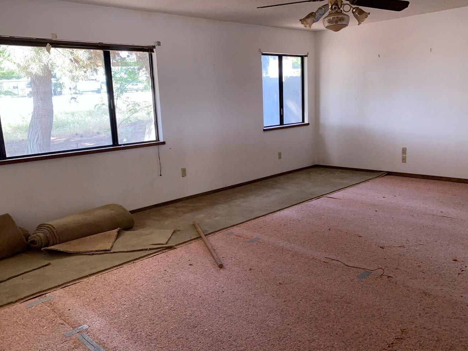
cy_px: 176
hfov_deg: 59.9
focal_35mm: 30
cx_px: 249
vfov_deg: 46.8
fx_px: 405
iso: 32
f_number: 1.8
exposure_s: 1/75
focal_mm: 4.25
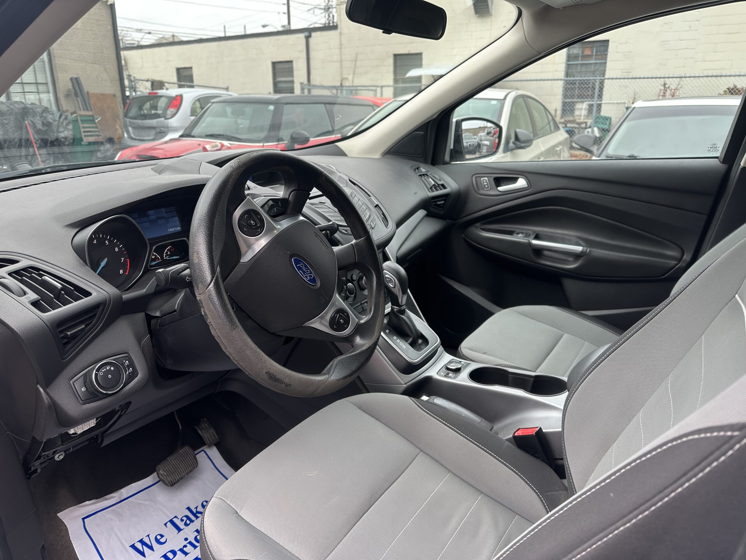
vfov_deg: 56.8
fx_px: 517
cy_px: 280
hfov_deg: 71.6
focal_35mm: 24
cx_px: 373
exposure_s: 1/172
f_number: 1.78
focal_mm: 6.86
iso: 64
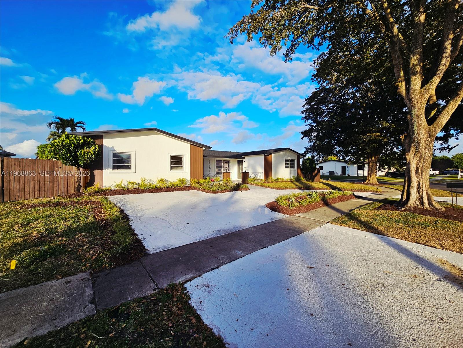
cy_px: 174
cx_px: 232
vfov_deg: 89.9
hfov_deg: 106.2
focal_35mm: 13
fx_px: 174
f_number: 2.2
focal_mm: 2.2
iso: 50
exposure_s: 1/1667
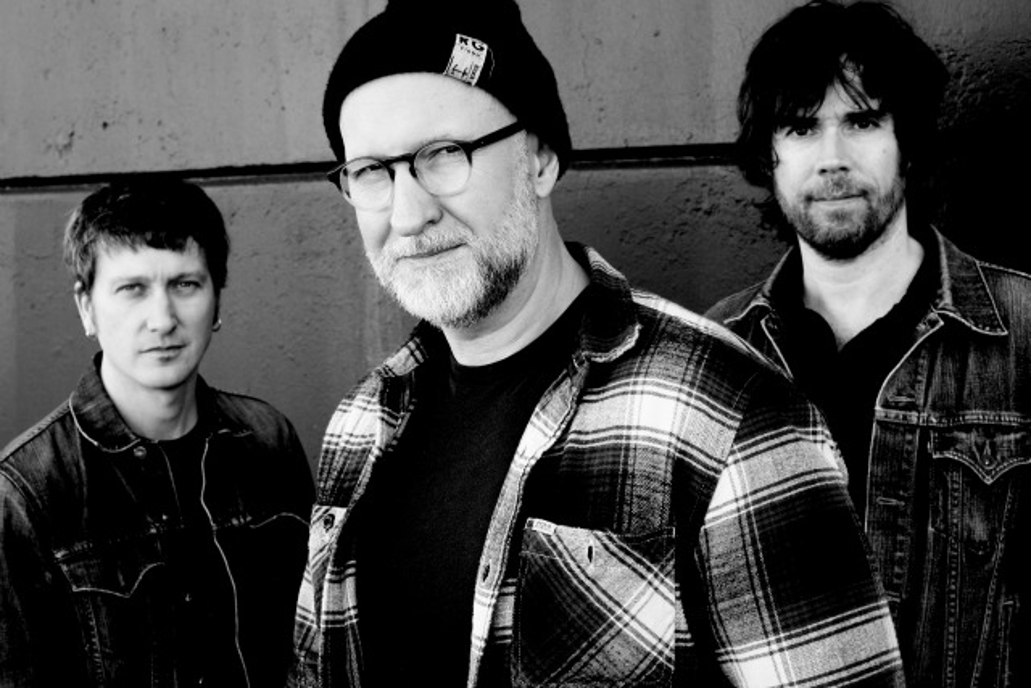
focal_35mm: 50
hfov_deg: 39.6
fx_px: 1432
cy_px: 344
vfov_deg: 27.0
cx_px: 516
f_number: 10
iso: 500
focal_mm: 50
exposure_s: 1/80
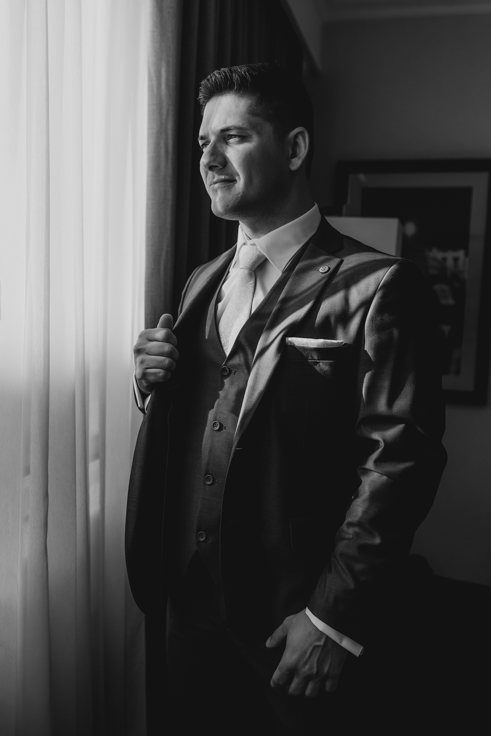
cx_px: 246
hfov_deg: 37.9
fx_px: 716
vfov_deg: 54.4
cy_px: 368
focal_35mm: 35
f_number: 2.5
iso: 400
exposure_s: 1/4000
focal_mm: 35
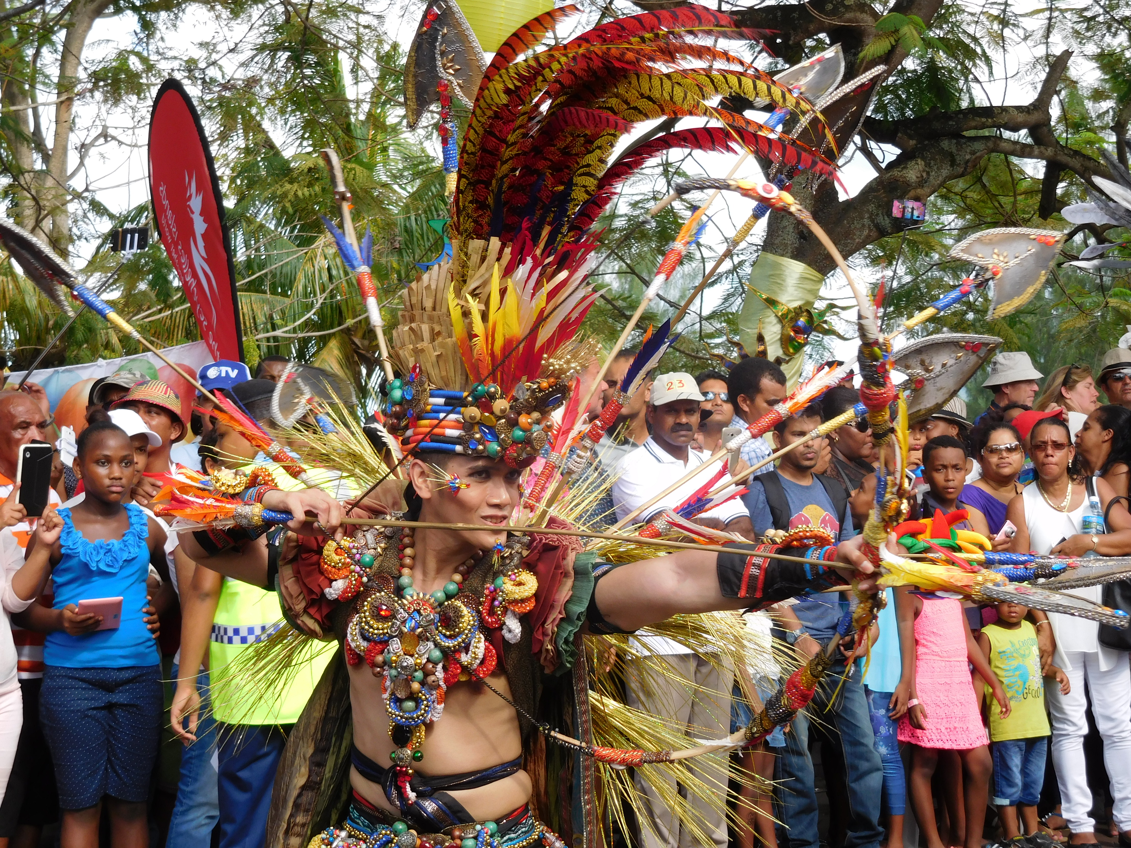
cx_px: 566
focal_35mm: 90
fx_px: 2941
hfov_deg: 21.8
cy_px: 424
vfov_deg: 16.4
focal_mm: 16.1
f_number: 4.7
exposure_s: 1/200
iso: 125
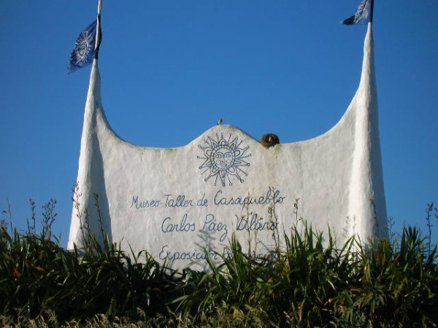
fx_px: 1291
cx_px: 219
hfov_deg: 19.3
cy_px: 164
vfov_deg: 14.5
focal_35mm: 102
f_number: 8.2
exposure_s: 1/240
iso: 50
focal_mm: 17.1
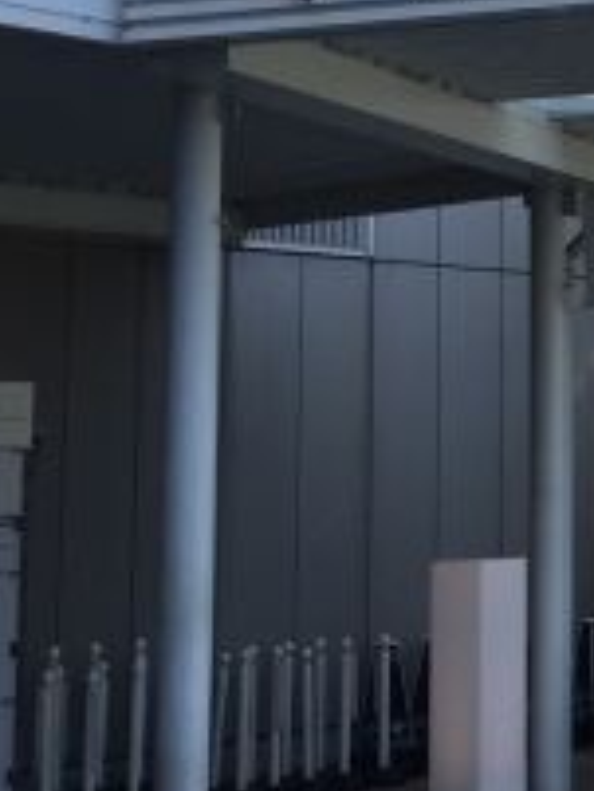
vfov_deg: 19.1
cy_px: 91
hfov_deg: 13.5
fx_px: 2308
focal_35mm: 101
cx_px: 997
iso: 32
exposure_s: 1/920
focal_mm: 4.15
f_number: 2.2
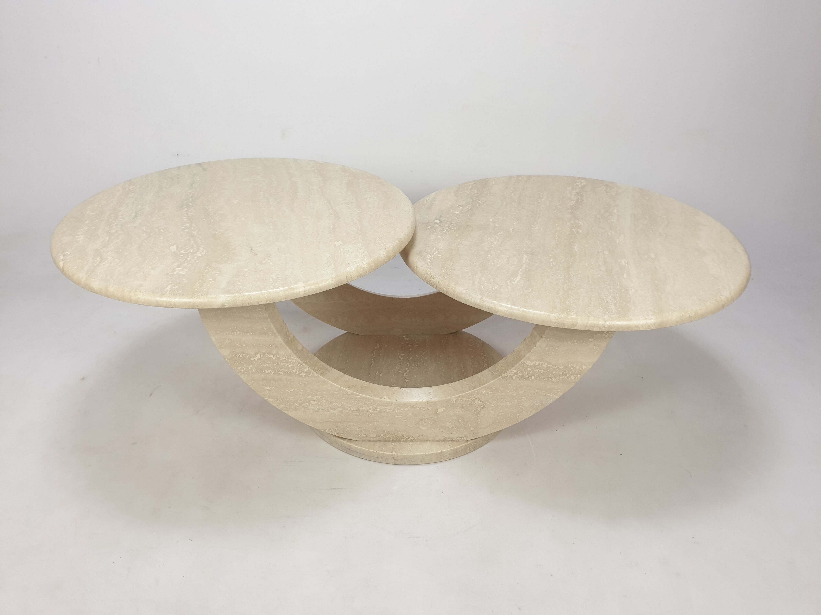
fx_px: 617
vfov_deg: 53.1
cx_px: 410
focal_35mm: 26
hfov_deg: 67.3
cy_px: 308
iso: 64
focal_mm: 4.3
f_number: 2.4
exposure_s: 1/100
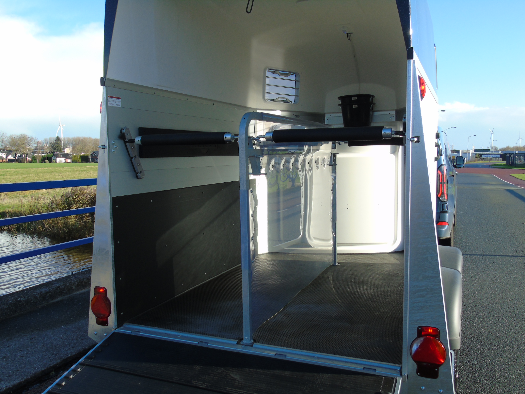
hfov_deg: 61.7
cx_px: 262
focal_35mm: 29
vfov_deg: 48.2
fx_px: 440
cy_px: 197
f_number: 3.6
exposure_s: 1/320
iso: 80
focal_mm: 5.2
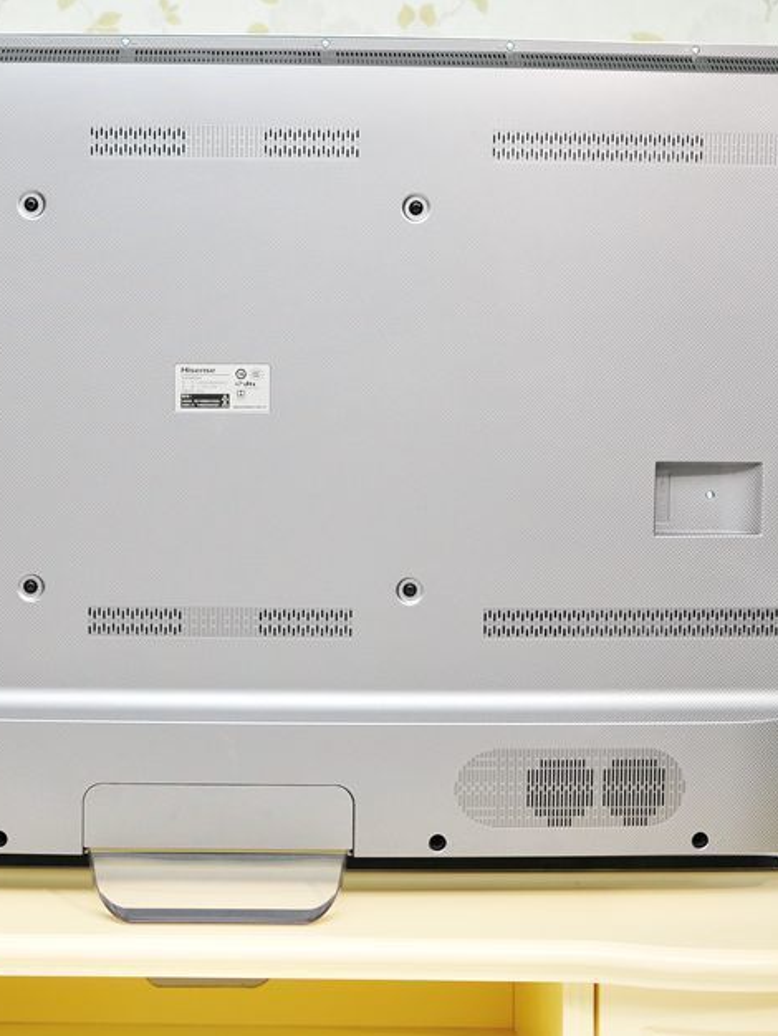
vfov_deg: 28.1
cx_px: 222
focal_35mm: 69
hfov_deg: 21.2
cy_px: 495
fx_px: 2066
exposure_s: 1/125
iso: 320
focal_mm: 30
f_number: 2.8
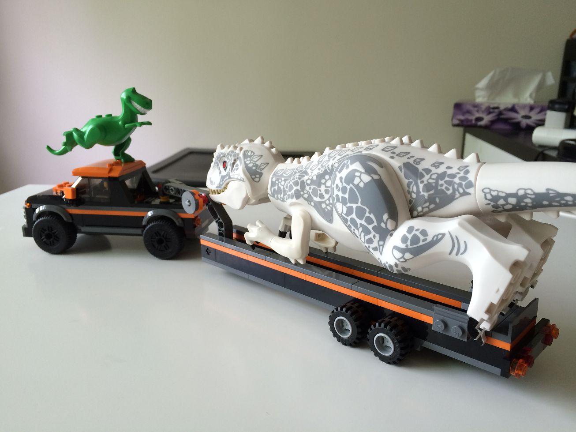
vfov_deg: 48.2
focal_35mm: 29
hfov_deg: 61.7
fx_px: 482
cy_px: 216
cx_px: 288
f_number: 2.2
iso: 64
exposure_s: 1/30
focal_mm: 4.15
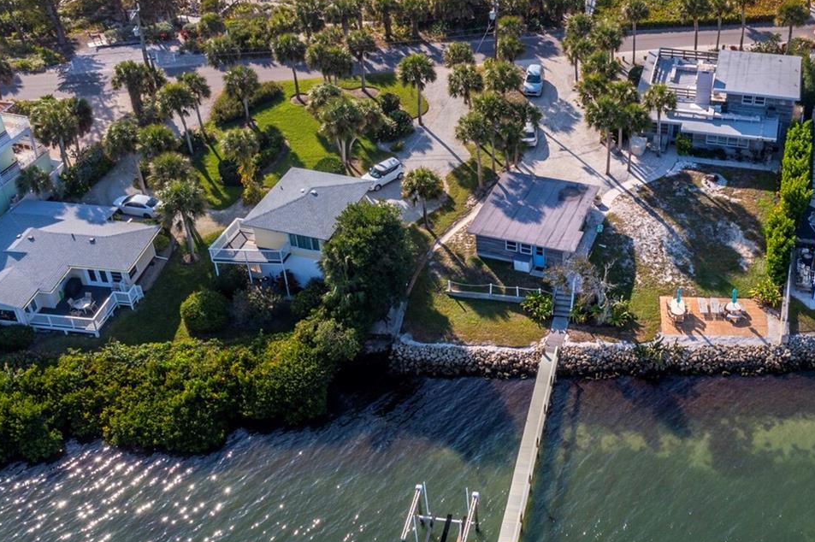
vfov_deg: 28.6
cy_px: 280
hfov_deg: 41.5
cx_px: 536
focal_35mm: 47
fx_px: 1063
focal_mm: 10.26
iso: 100
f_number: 6.3
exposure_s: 1/500
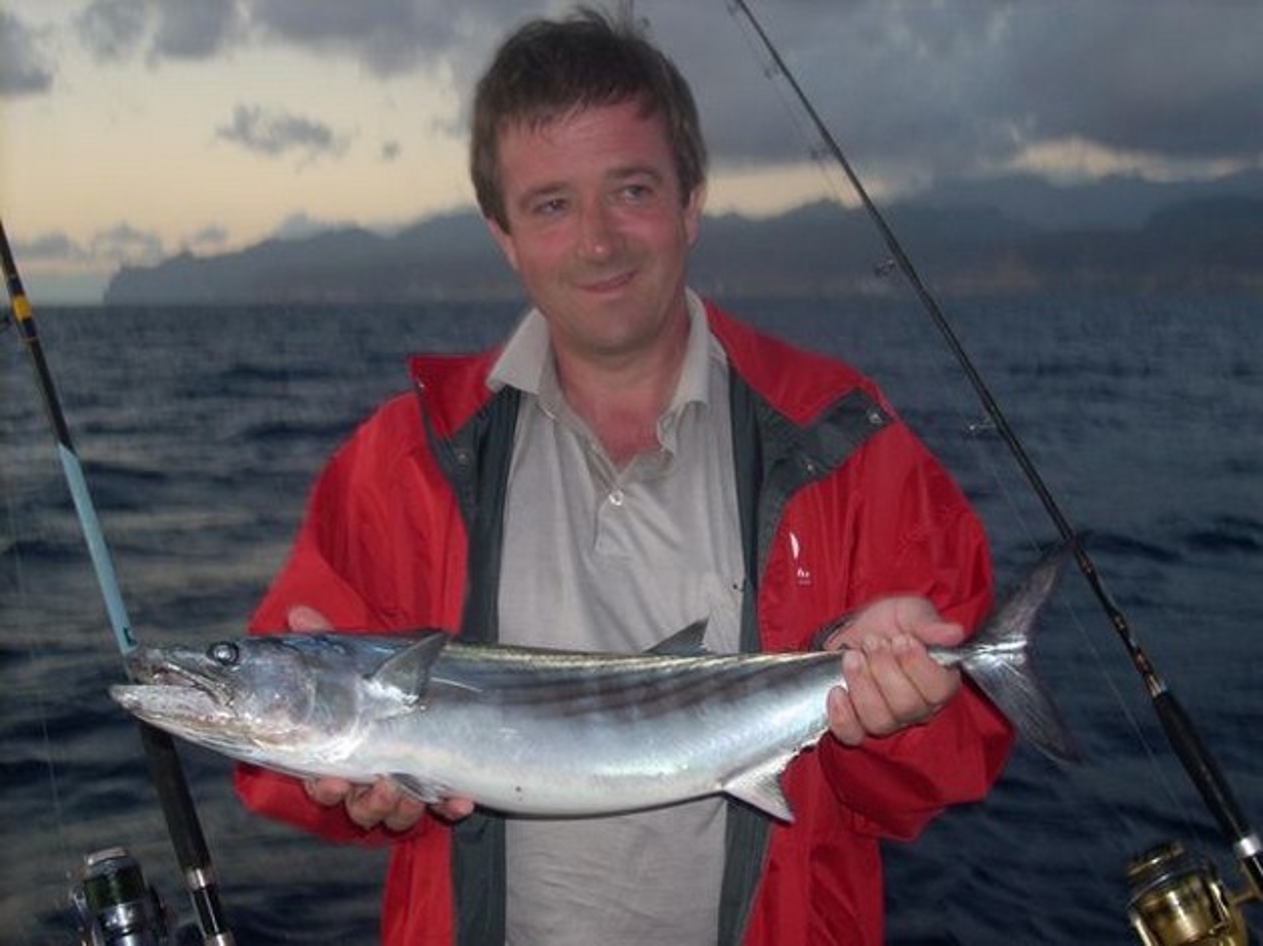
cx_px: 632
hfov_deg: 35.6
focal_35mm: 54
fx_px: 1969
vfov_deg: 27.0
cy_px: 473
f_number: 3.4
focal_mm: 9
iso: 64
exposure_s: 1/30
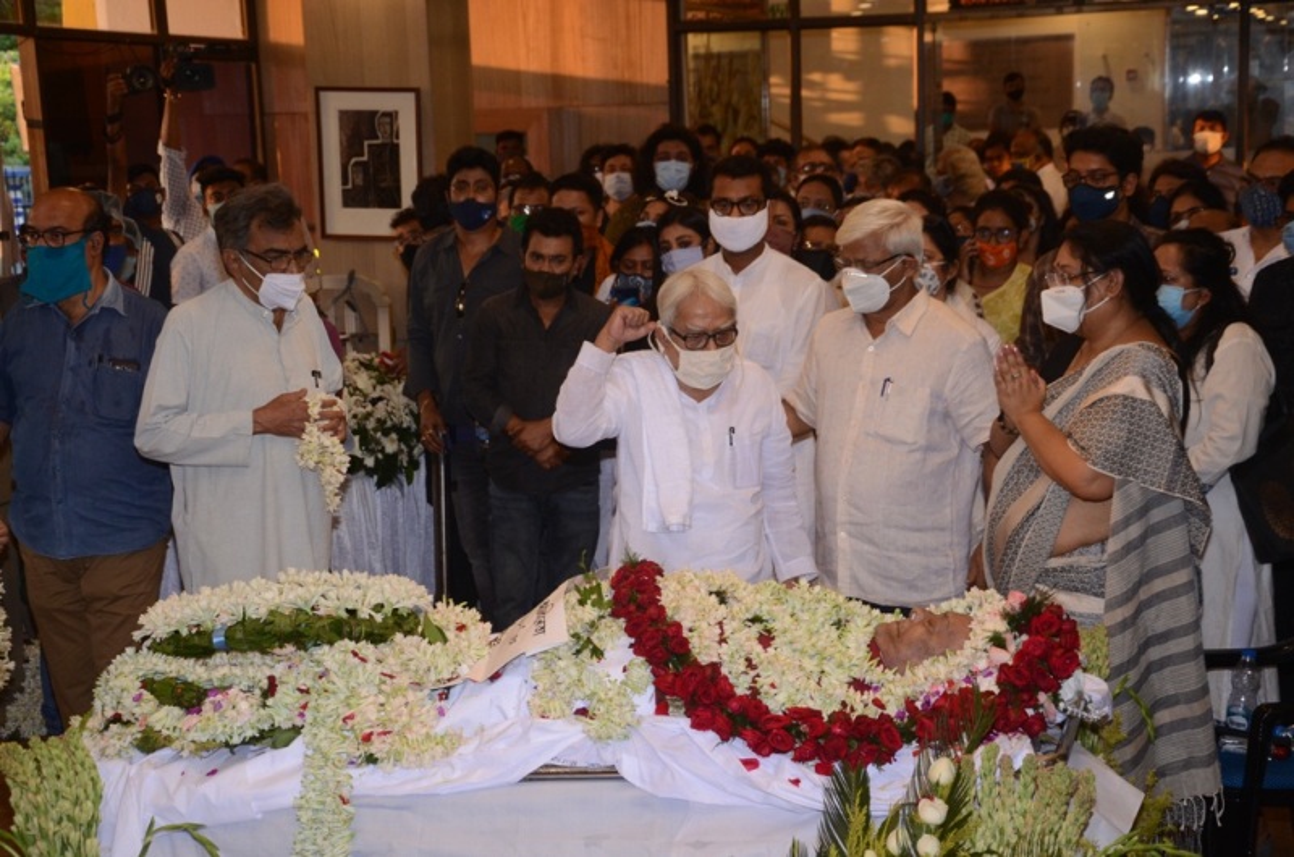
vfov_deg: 20.1
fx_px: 2421
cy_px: 428
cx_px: 647
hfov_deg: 29.9
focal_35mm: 68
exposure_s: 1/125
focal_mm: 45
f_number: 6.3
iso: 800
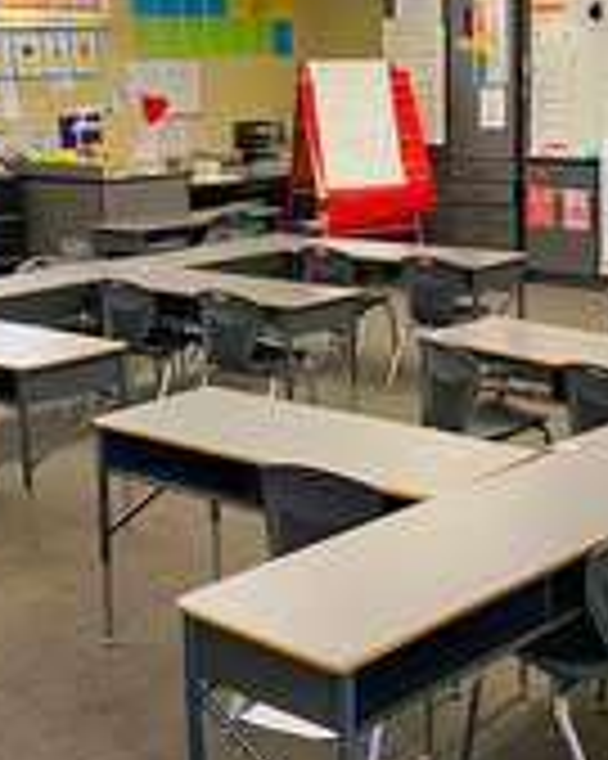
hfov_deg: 25.0
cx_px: 473
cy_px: 310
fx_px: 1351
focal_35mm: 60
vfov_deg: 31.4
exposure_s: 1/60
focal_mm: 4.25
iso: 200
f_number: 1.8
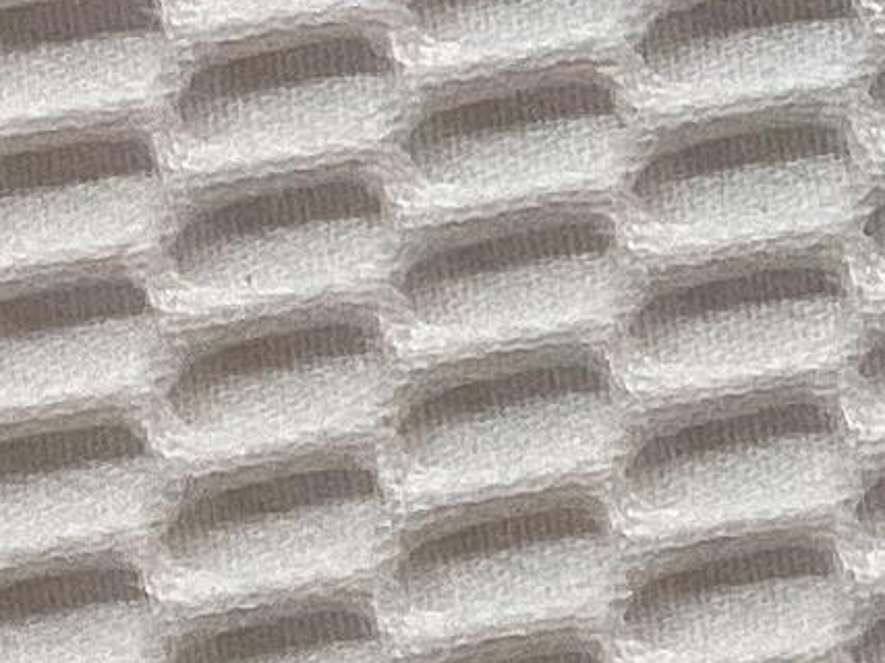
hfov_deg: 7.8
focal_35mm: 237
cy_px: -740
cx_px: 2052
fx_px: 6057
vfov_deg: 6.1
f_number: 2.4
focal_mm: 3.3
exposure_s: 1/60
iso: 50
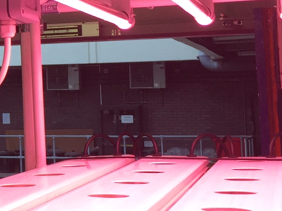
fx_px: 871
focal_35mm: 107
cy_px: 42
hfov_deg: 16.8
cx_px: -136
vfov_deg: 13.8
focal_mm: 4.15
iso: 50
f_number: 2.2
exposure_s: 1/120
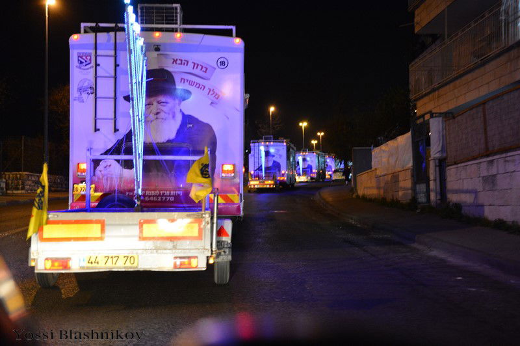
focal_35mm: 45
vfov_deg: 29.8
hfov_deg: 43.6
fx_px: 649
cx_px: 260
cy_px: 173
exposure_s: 1/100
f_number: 2.8
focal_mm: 45
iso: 4000
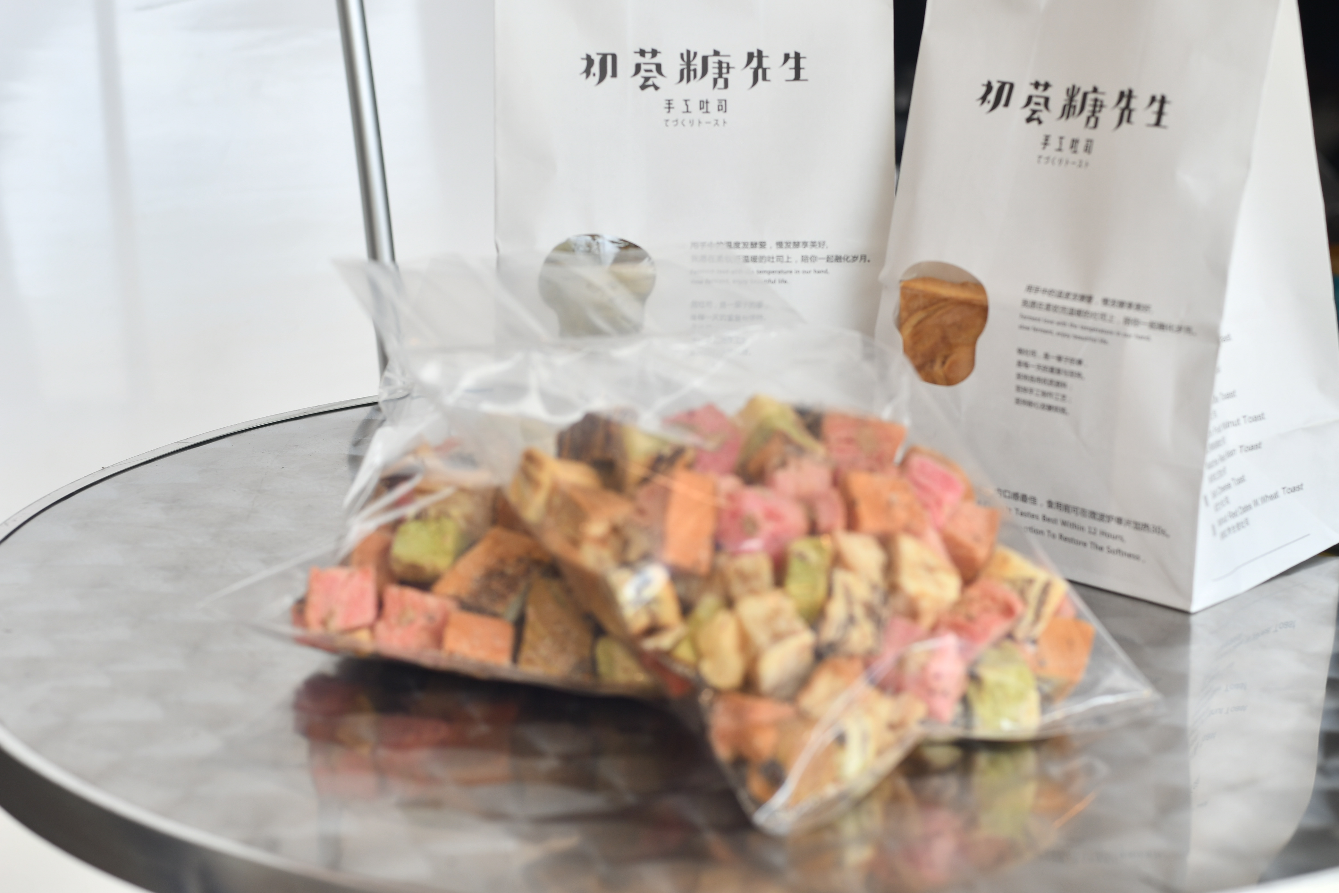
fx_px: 2789
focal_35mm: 75
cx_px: 670
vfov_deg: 18.2
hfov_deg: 27.0
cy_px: 446
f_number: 5.6
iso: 100
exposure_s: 1/125
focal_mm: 50
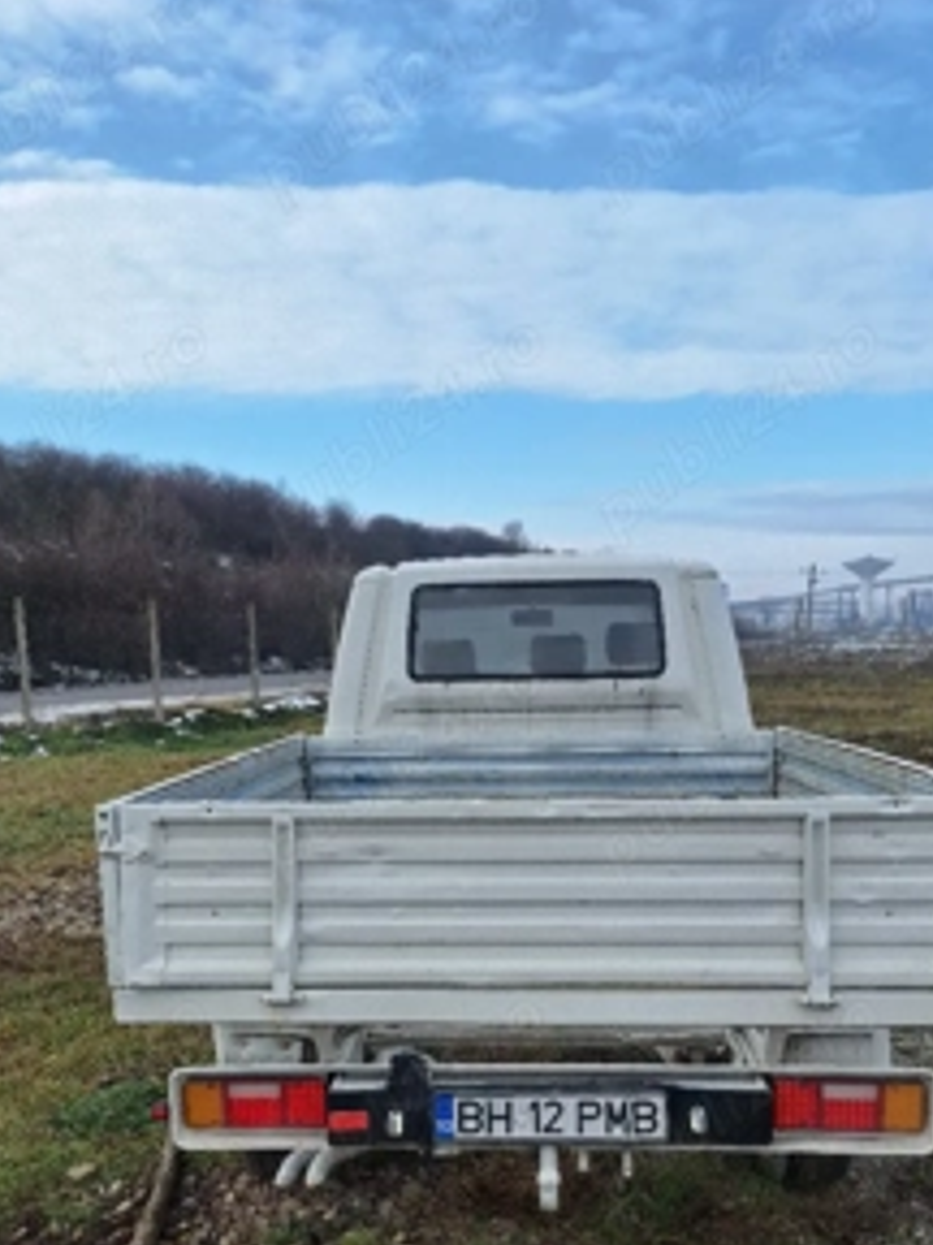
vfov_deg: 55.8
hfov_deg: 44.1
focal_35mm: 32
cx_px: 488
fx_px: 1150
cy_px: 817
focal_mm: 5.54
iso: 40
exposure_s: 1/1429
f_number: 1.8
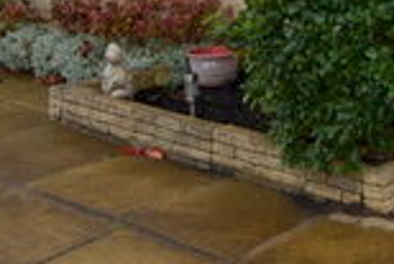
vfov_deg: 15.1
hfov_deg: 22.1
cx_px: 517
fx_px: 898
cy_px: -163
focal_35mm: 82
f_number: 5
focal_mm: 12
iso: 200
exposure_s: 1/200
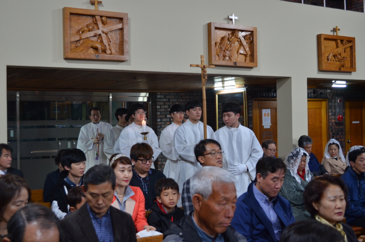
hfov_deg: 41.2
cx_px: 182
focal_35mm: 48
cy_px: 121
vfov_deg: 27.9
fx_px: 486
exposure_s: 1/50
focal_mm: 32
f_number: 4.8
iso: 800
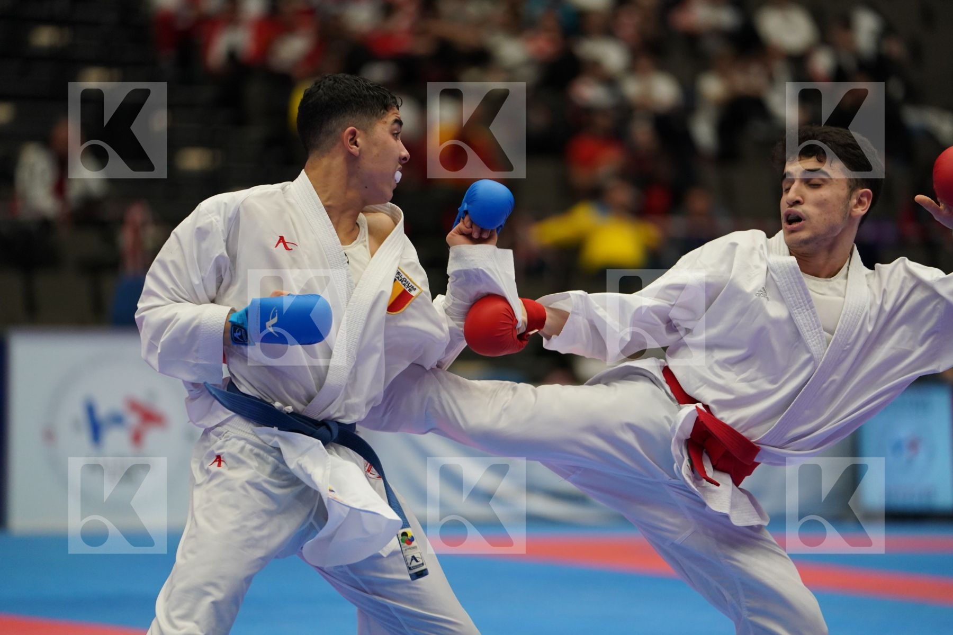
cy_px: 318
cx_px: 476
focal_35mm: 200
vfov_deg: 6.9
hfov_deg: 10.3
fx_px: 5294
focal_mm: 200
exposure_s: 1/1000
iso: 2000
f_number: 2.8
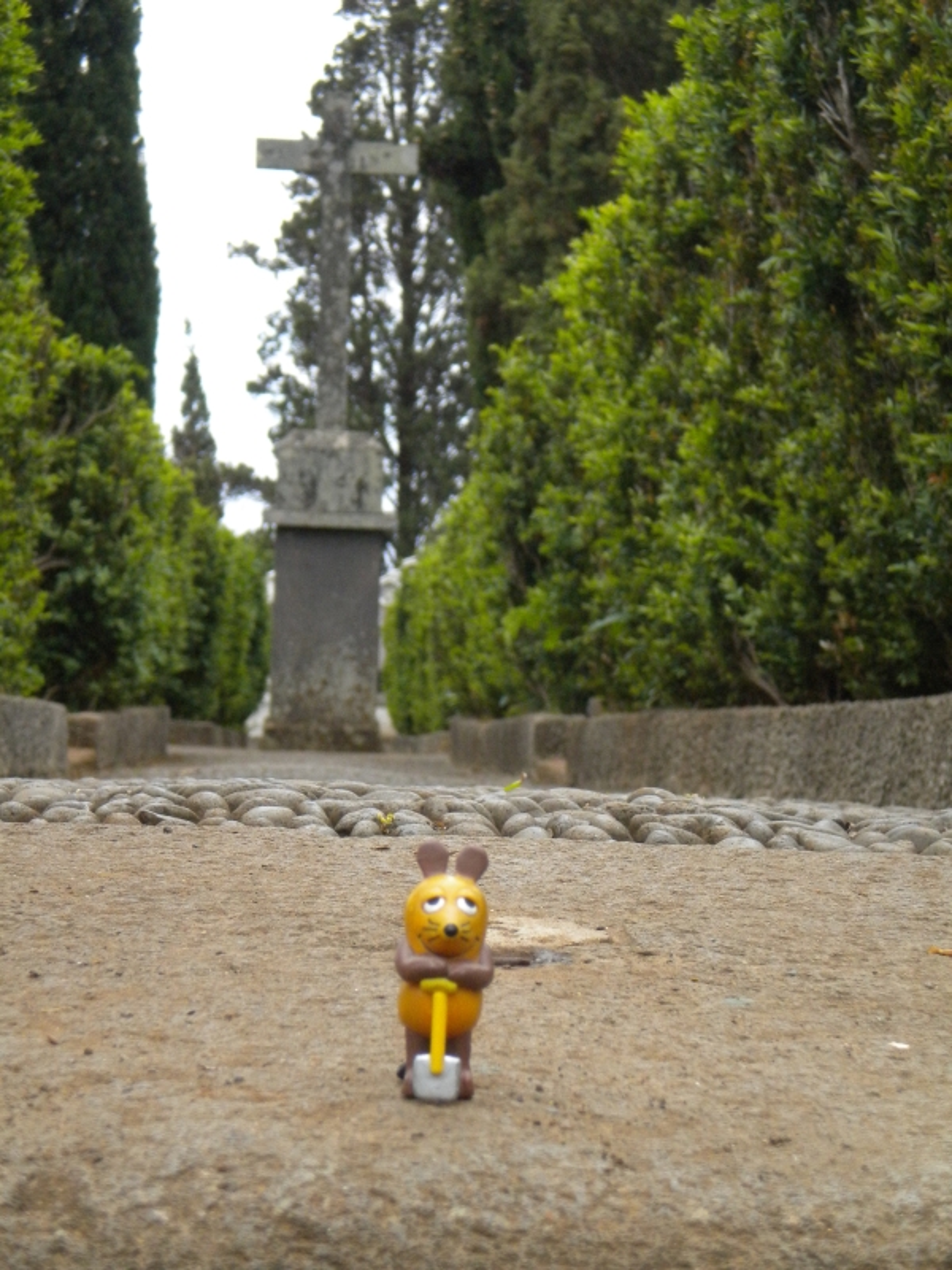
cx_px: 476
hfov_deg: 14.1
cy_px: 635
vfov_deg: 18.7
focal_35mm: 105
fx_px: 3850
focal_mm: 18.9
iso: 370
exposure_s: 1/500
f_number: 5.9
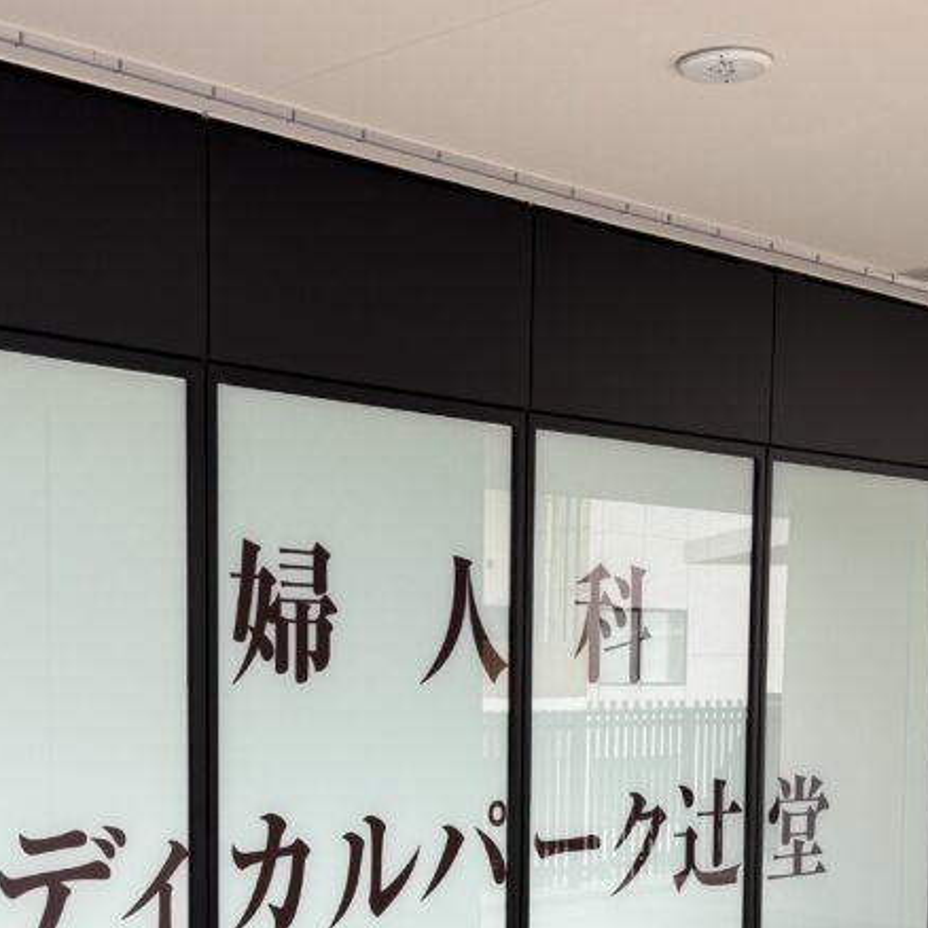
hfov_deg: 27.7
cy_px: 828
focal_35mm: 62
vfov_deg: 26.8
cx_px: 398
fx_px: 1880
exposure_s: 1/250
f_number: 1.78
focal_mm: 6.76
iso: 64
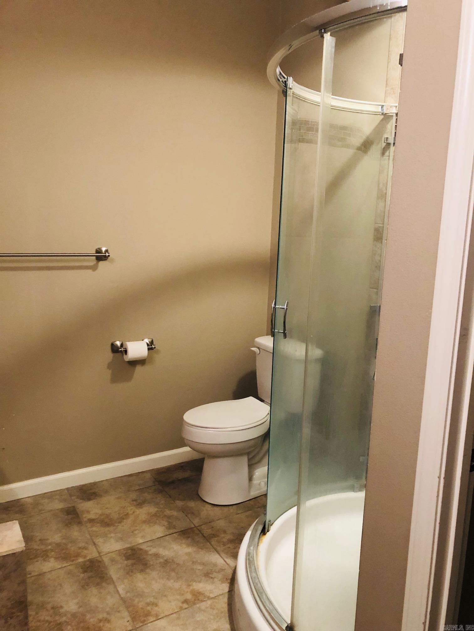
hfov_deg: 49.7
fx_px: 511
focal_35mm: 28
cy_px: 316
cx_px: 237
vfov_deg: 63.4
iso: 100
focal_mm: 3.99
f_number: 1.8
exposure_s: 1/12
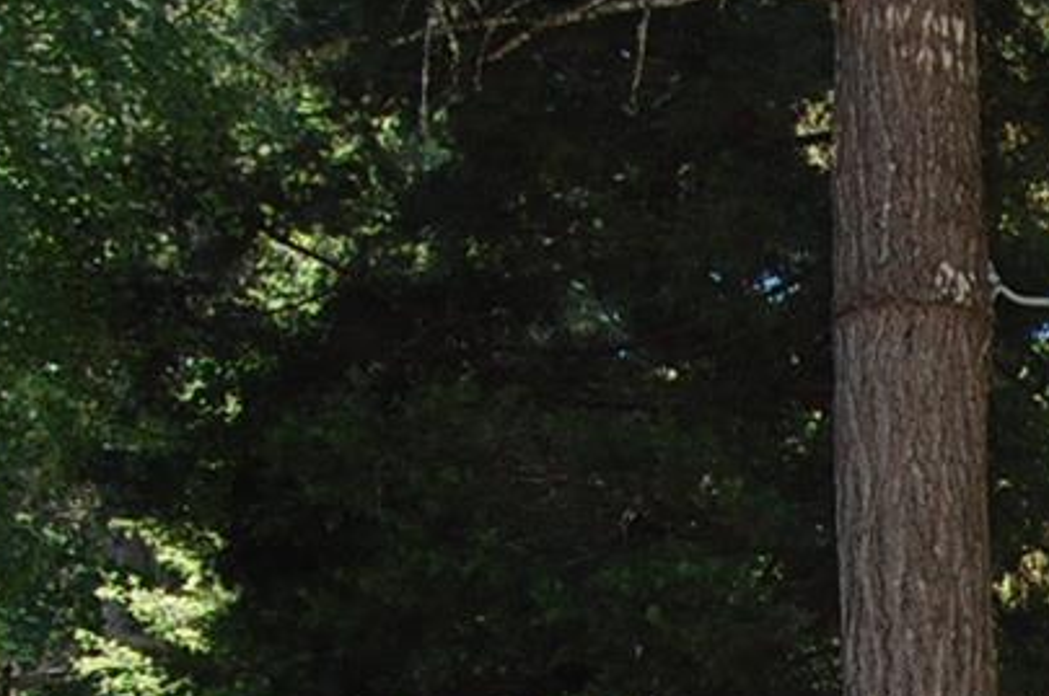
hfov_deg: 17.8
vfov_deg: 12.7
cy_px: 1153
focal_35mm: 100
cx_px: 1660
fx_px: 2910
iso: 250
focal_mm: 18
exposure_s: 1/125
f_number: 5.6
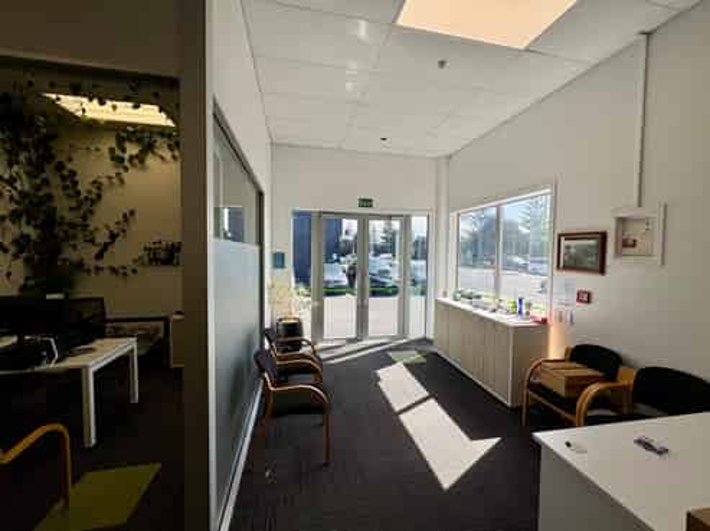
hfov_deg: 102.1
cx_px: 355
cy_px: 266
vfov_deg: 85.6
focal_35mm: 14
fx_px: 287
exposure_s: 1/596
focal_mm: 2.22
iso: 64
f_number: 2.2
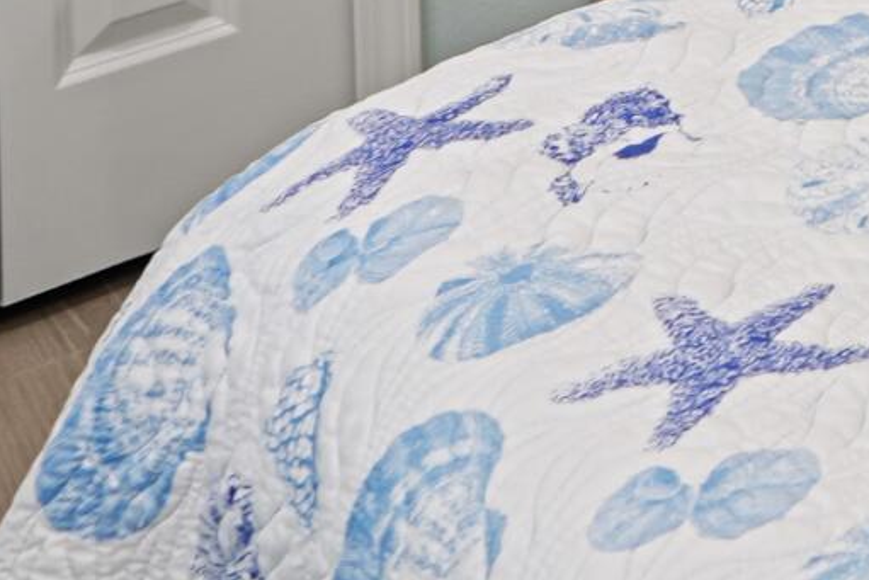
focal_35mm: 88
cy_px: -848
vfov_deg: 12.1
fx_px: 2125
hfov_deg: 18.1
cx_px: 1585
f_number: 4
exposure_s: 1/5
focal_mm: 10
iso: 100
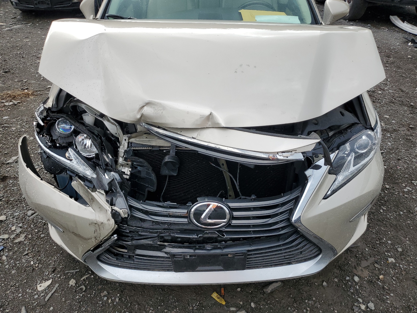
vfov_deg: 53.1
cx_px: 208
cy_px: 156
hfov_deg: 67.3
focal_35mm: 26
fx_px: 313
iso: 50
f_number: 1.5
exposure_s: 1/1250
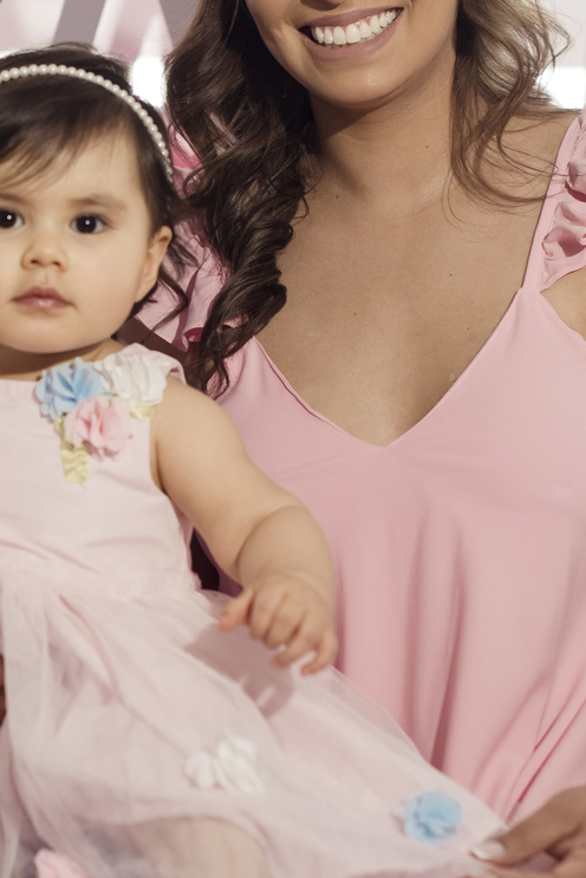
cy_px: 318
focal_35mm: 121
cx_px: 60
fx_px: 2951
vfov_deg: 16.9
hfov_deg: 11.3
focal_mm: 50
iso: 800
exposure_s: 1/200
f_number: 2.8
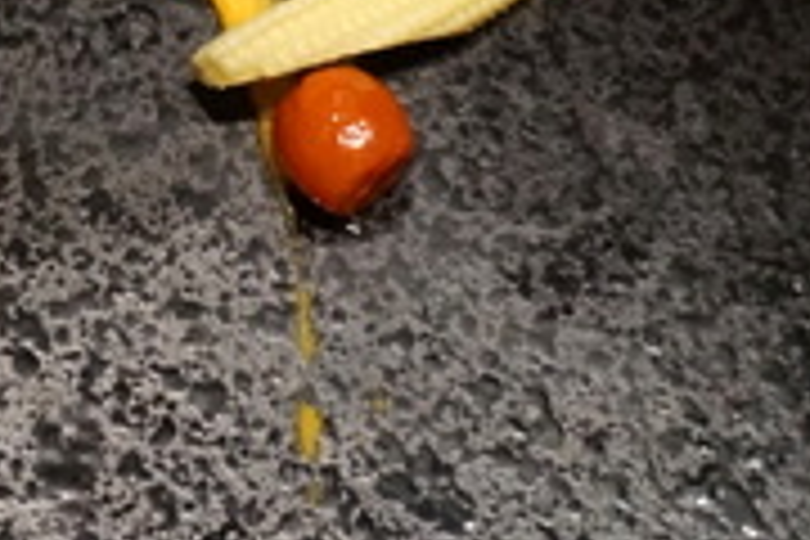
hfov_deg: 17.5
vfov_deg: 12.2
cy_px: 61
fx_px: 2515
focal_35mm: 112
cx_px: -130
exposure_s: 1/60
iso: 2500
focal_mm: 21
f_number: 4
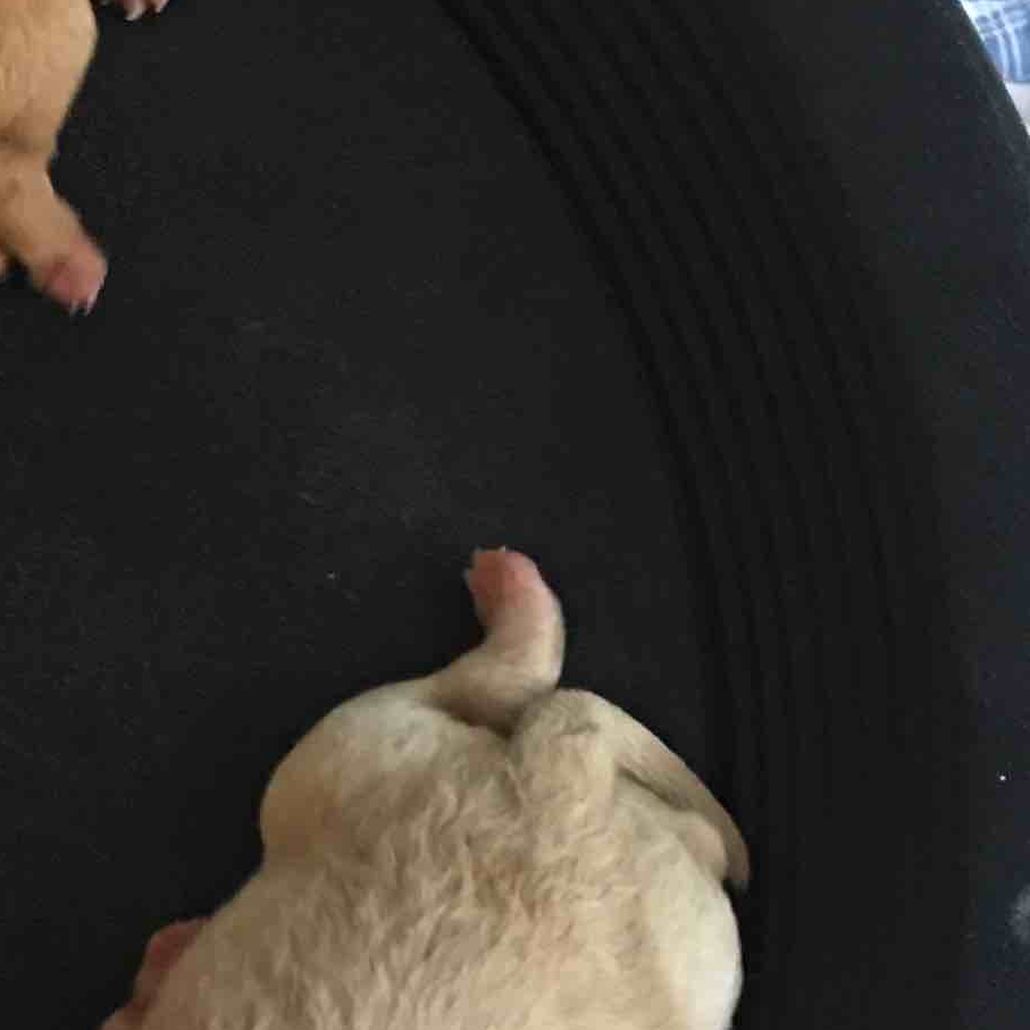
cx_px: -612
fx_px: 3838
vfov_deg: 15.2
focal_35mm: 114
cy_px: 826
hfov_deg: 14.1
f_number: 2.2
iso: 100
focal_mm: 4.15
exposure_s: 1/15
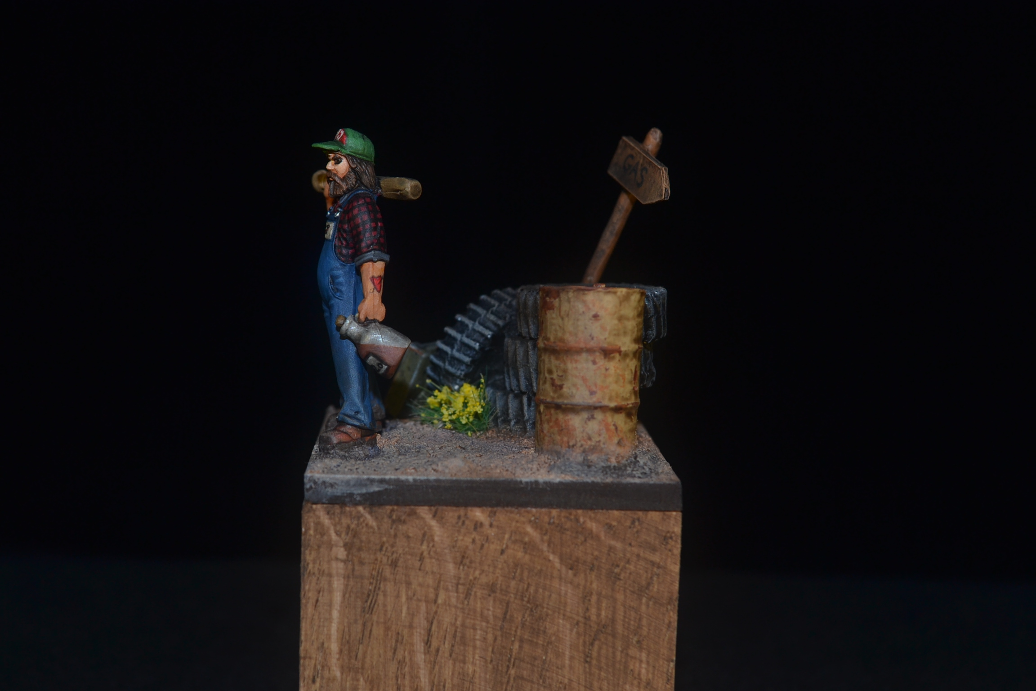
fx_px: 1899
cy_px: 346
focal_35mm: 66
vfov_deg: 20.6
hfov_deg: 30.5
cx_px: 518
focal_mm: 44
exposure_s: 1/60
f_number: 8
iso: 100
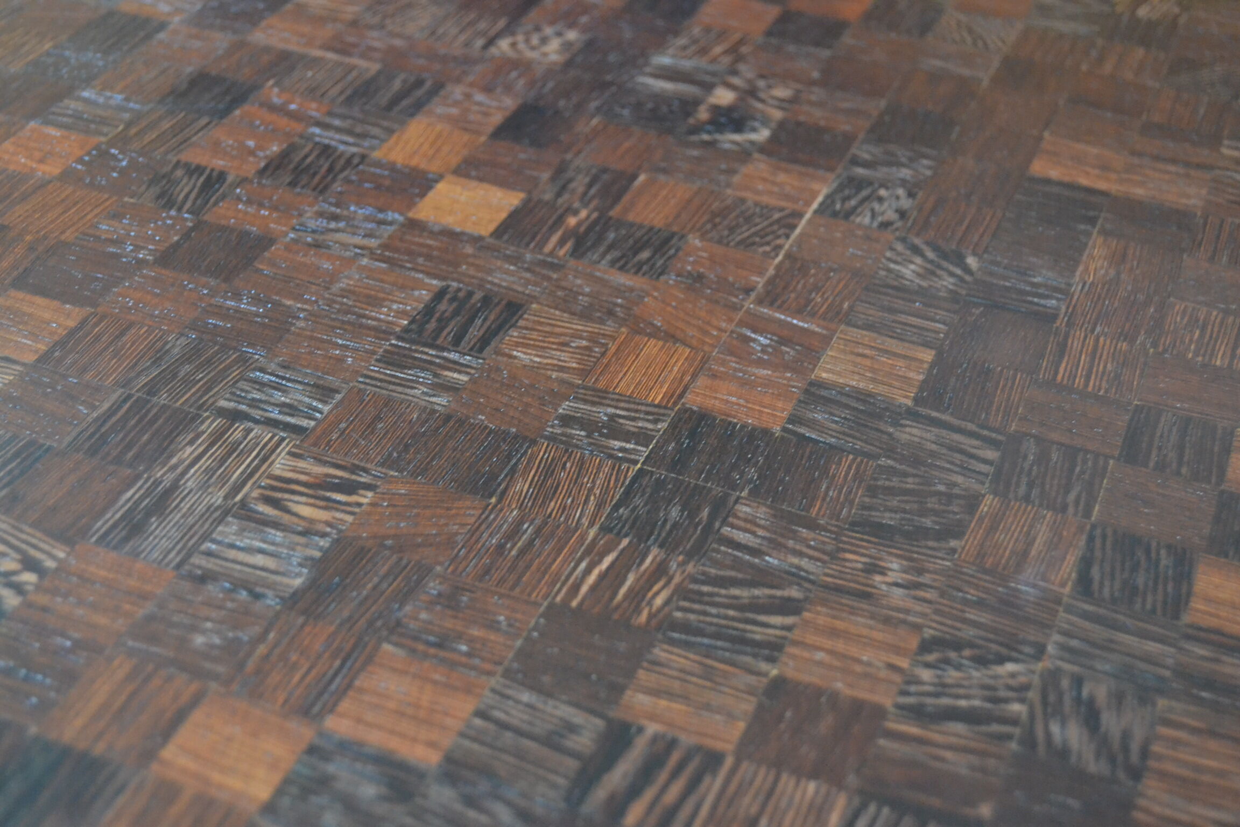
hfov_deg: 37.9
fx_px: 1808
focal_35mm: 52
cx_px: 620
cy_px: 414
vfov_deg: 25.8
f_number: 4.5
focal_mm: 35
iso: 3200
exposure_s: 1/50
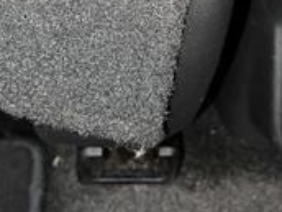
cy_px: -100
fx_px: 790
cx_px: 264
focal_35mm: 97
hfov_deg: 19.8
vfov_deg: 14.3
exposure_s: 1/4
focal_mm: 5.7
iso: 32
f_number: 1.5
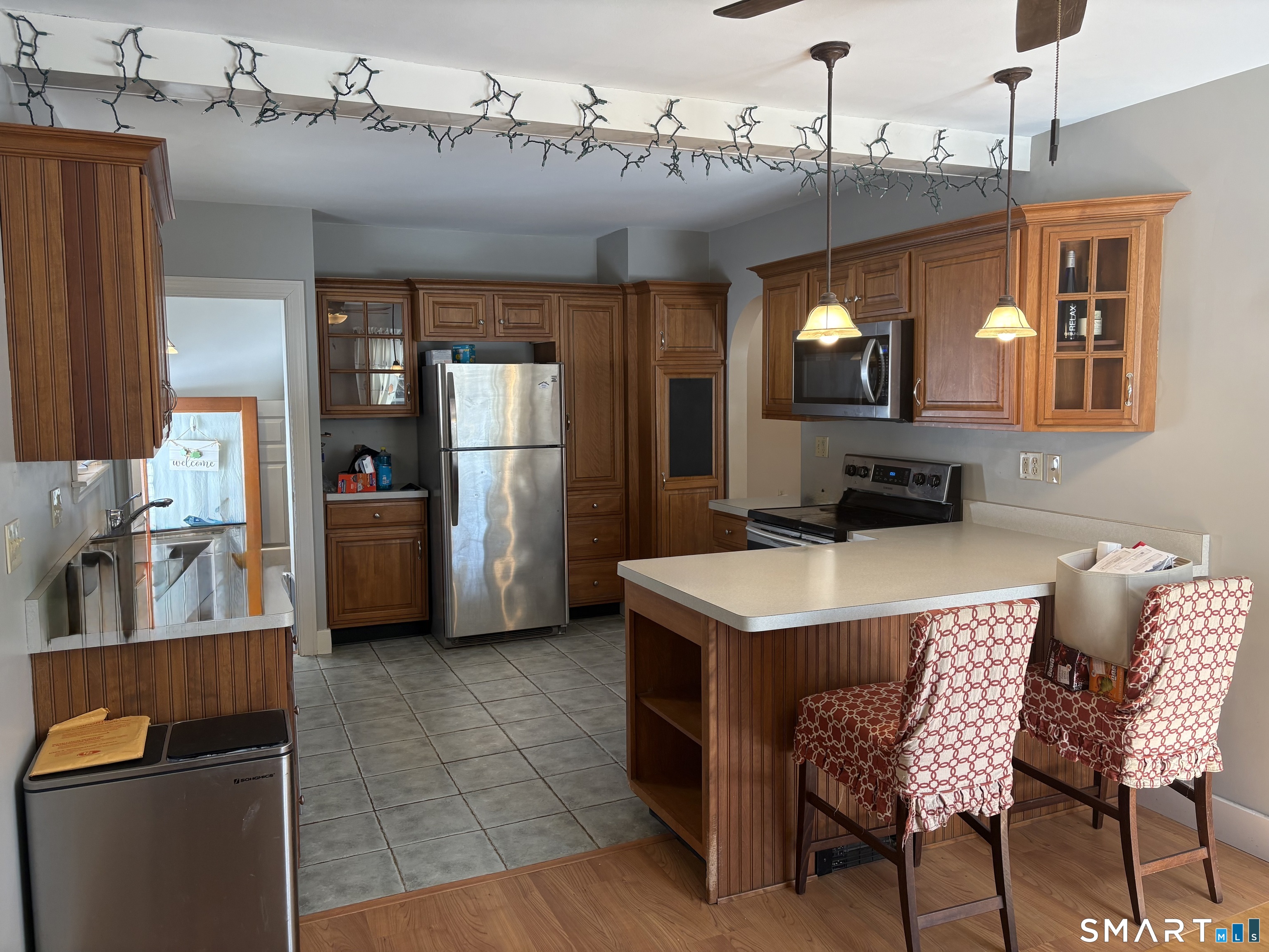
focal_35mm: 26
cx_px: 634
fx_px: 953
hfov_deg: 67.3
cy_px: 476
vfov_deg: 53.1
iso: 100
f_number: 1.6
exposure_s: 1/120
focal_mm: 5.96
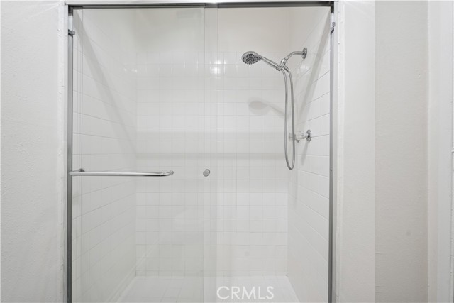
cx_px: 227
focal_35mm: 17
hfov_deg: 93.9
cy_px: 152
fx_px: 212
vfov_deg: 71.1
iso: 125
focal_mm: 16.8
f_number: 8
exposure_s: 1/2.5
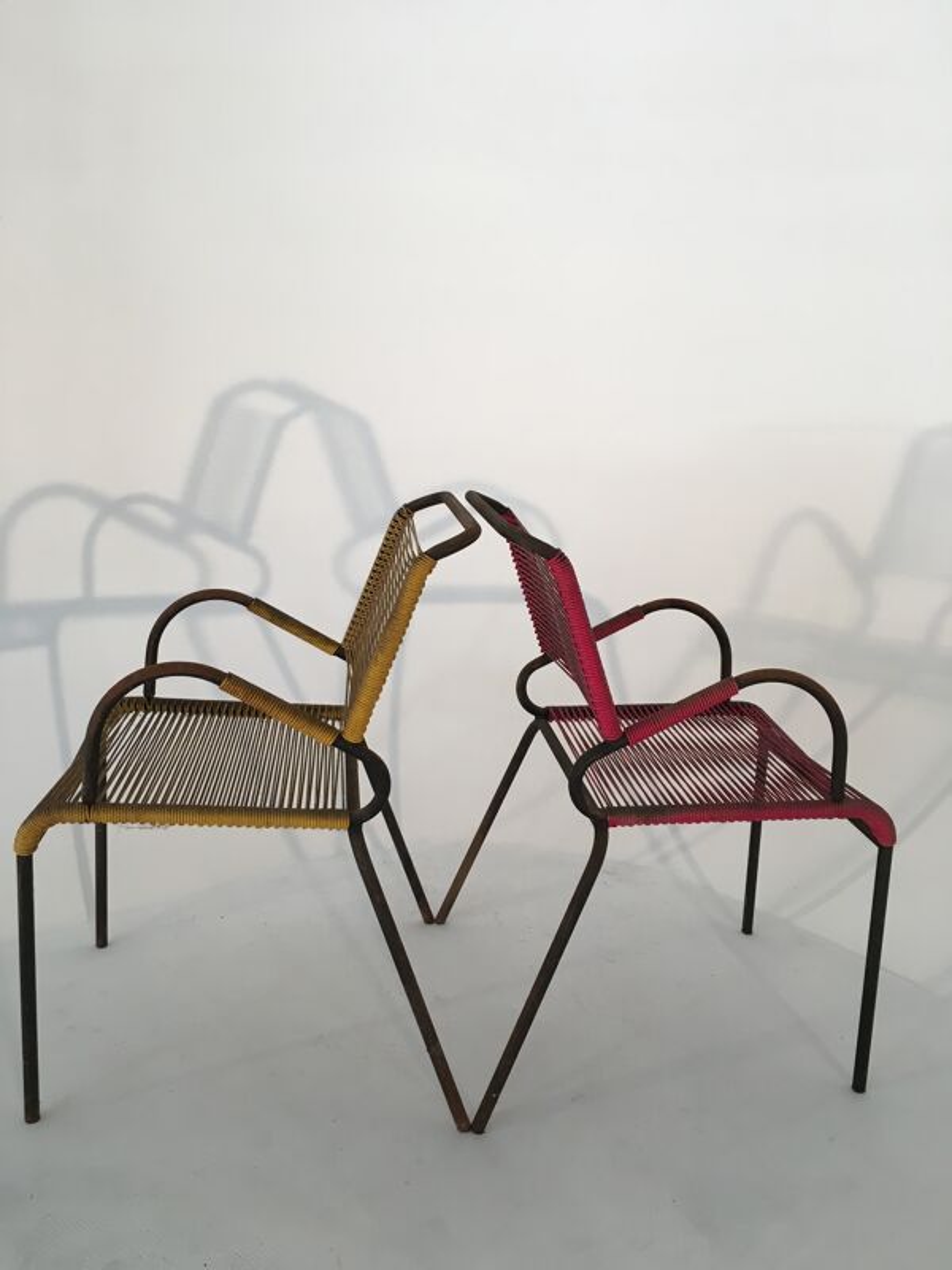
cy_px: 635
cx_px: 476
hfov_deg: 48.2
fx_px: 1063
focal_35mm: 29
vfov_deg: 61.7
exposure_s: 1/33
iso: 40
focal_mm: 4.15
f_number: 2.2
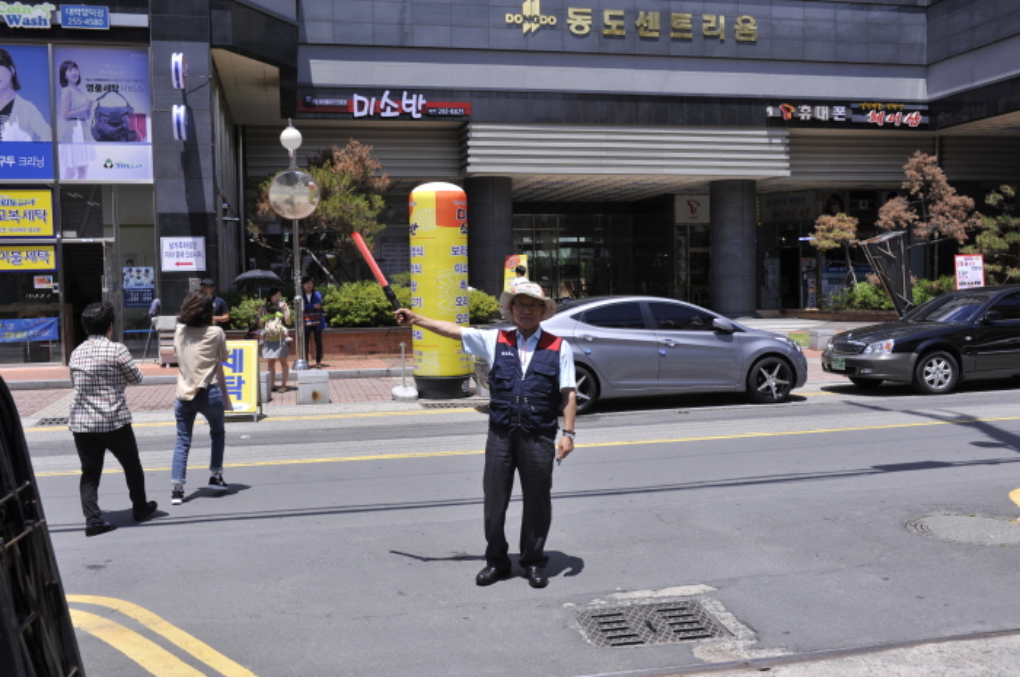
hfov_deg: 50.7
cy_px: 338
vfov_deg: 35.0
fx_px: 1075
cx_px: 510
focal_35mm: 38
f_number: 8
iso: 200
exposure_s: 1/640
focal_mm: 38
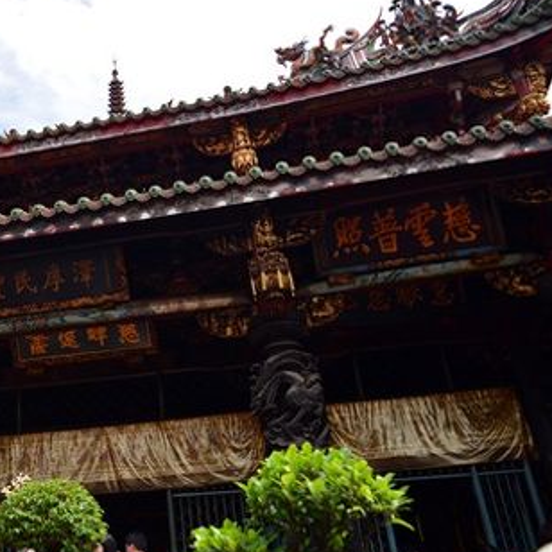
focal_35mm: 43
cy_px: 218
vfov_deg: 39.0
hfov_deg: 36.2
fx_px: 776
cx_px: 32
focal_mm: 24
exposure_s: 1/250
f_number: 5.6
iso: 100
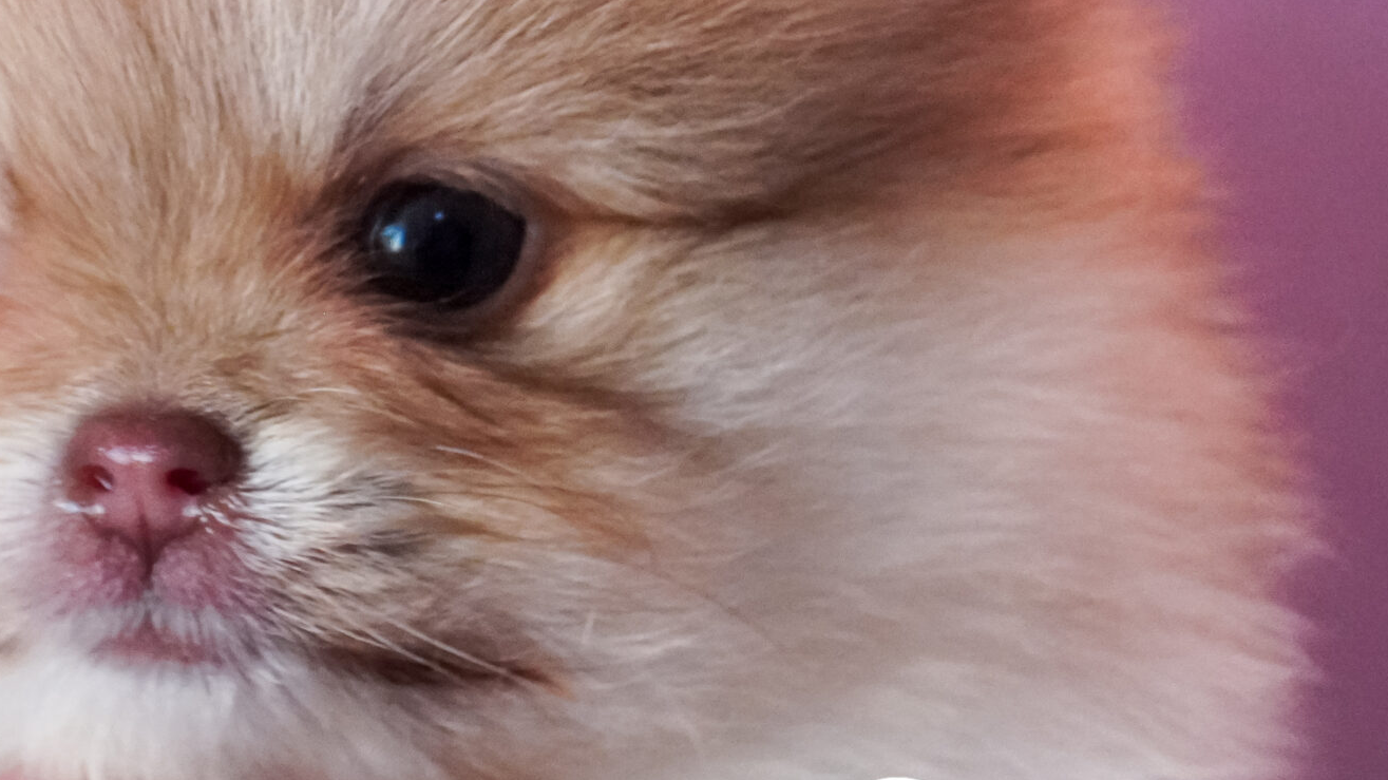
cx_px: 416
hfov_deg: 14.0
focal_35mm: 153
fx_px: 5630
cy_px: 433
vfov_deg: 7.9
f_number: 11
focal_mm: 50
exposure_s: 1/80
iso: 4000
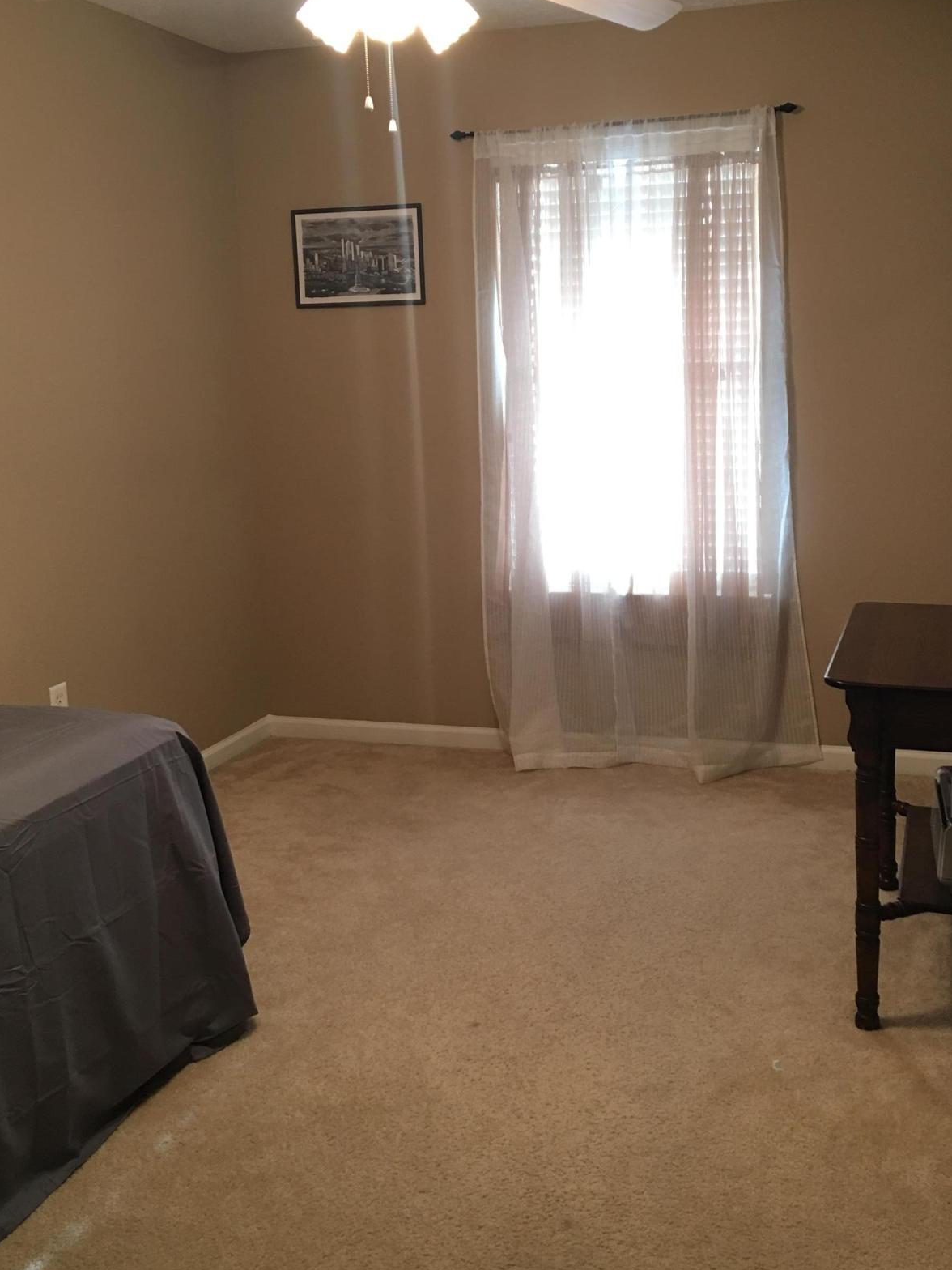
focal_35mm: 37
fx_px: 1357
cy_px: 566
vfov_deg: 50.0
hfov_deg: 38.6
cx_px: 553
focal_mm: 4.15
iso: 50
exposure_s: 1/15
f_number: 2.2
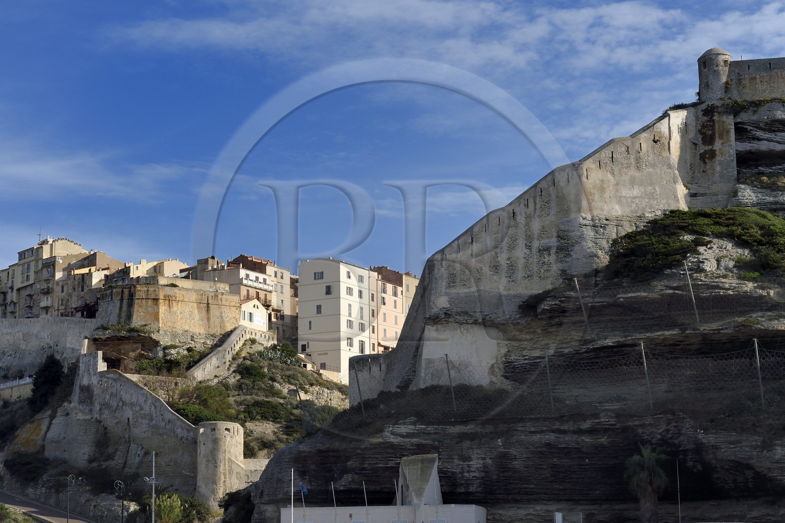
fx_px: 1526
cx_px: 392
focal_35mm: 70
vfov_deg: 19.4
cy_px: 262
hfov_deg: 28.8
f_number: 16
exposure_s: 1/250
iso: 200
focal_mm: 70
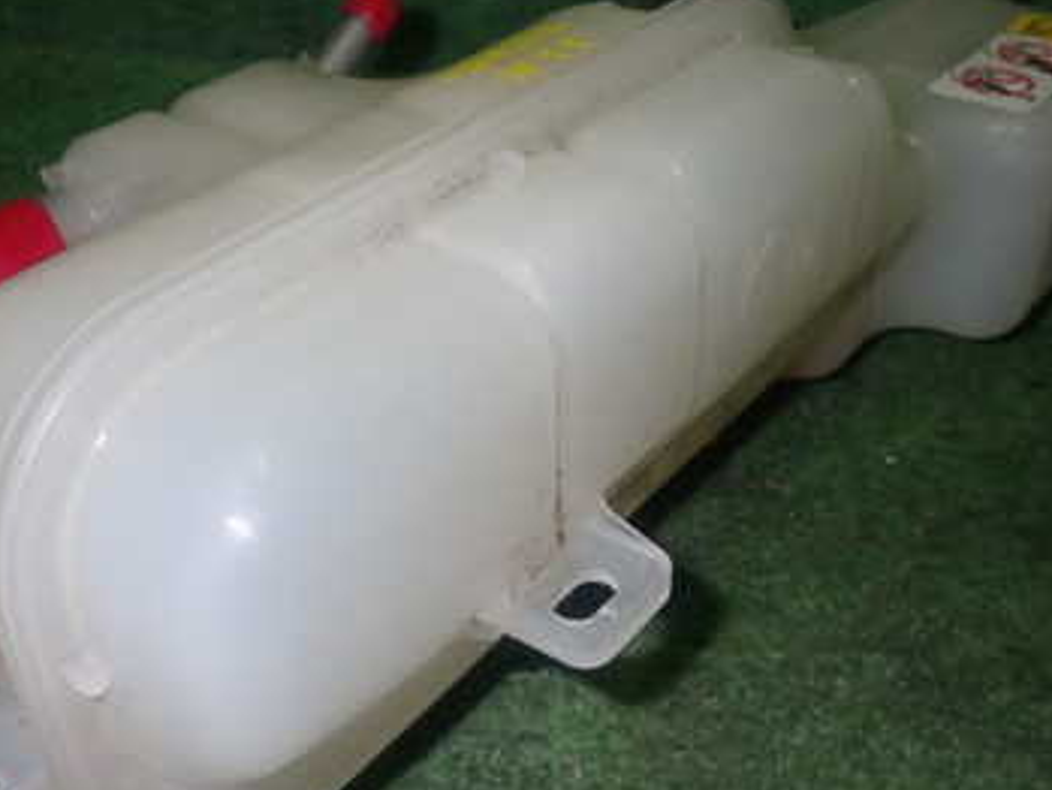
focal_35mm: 43
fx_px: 1307
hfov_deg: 43.8
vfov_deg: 33.5
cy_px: 467
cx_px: 488
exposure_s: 1/30
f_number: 5.6
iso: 200
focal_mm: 4.5
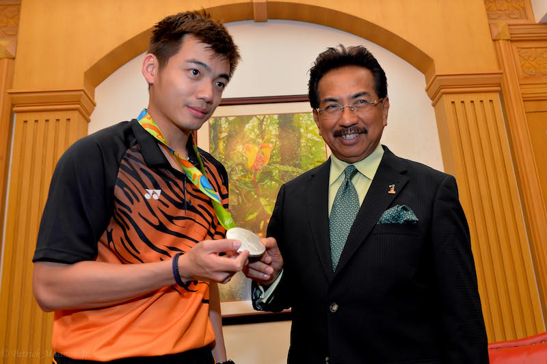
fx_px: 471
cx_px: 274
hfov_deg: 60.3
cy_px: 182
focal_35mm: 31
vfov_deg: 42.3
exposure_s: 1/100
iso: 800
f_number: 4.5
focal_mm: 31
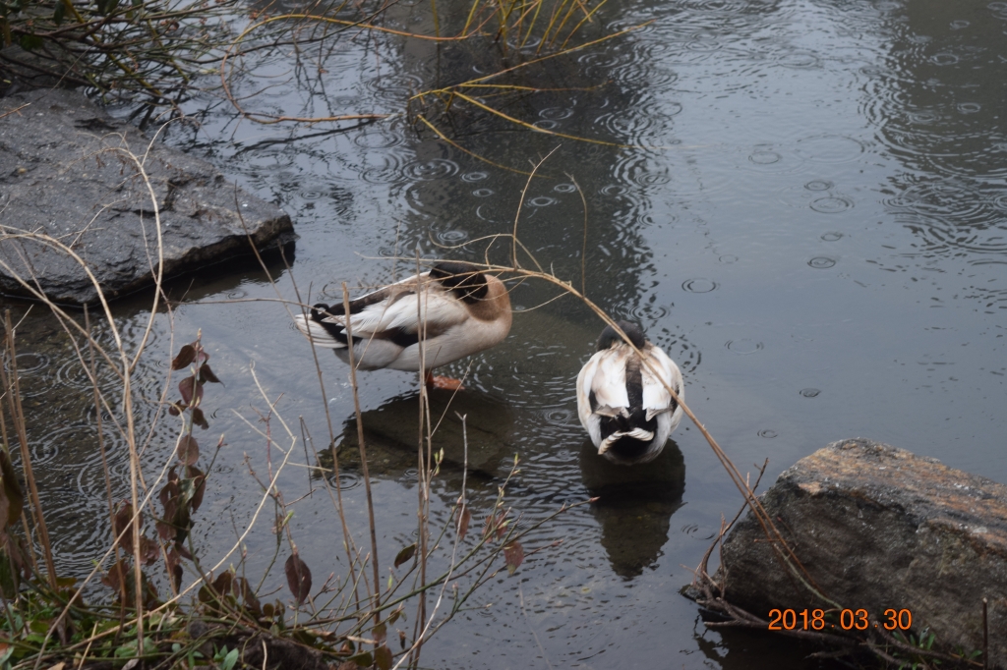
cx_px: 504
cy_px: 335
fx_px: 2307
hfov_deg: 24.6
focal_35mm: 82
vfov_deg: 16.5
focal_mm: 55
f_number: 5.6
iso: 400
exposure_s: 1/125
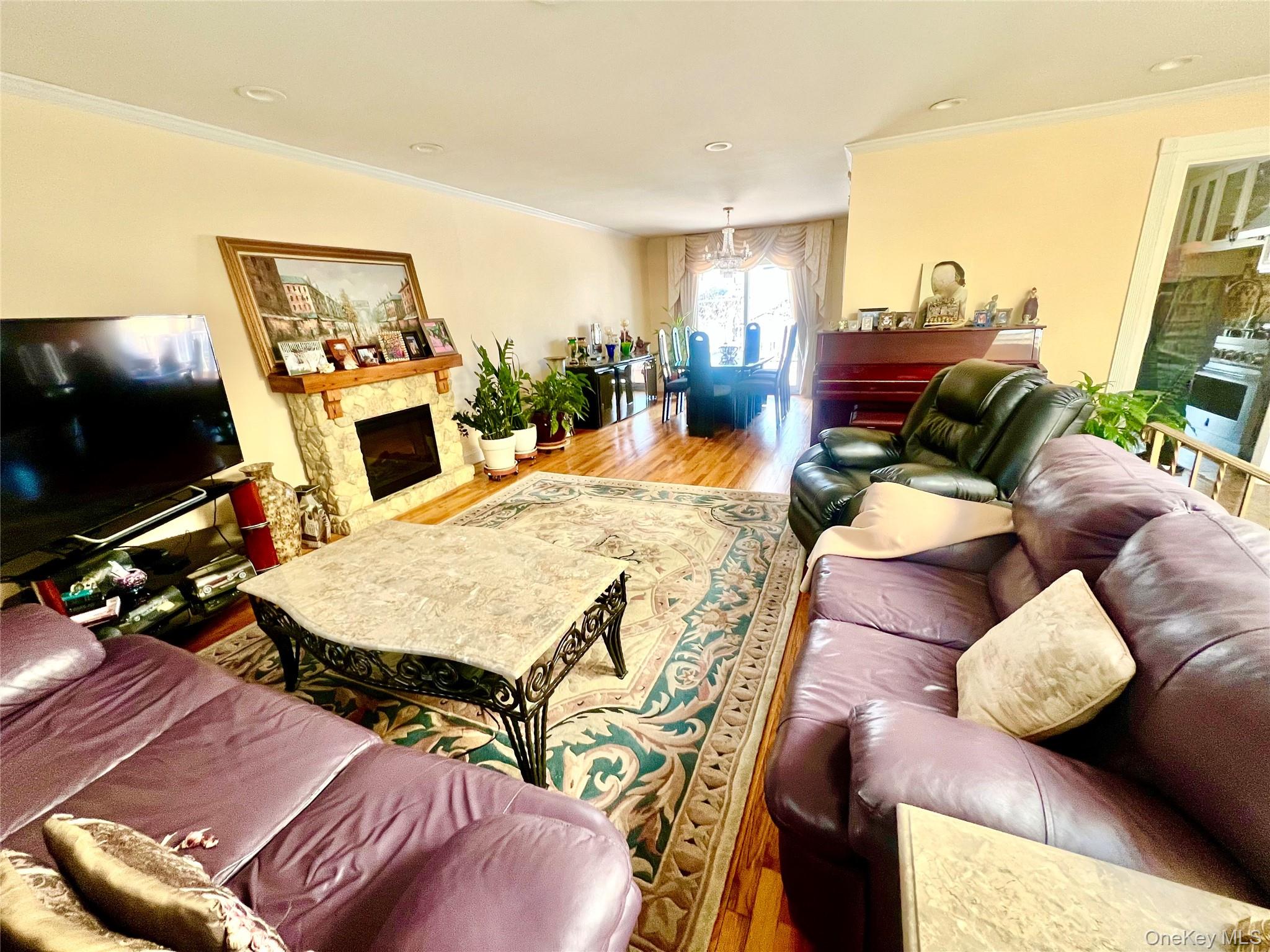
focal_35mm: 13
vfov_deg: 89.9
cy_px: 476
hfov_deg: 106.2
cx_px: 635
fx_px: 477
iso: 250
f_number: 1.8
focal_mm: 1.57
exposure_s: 1/99
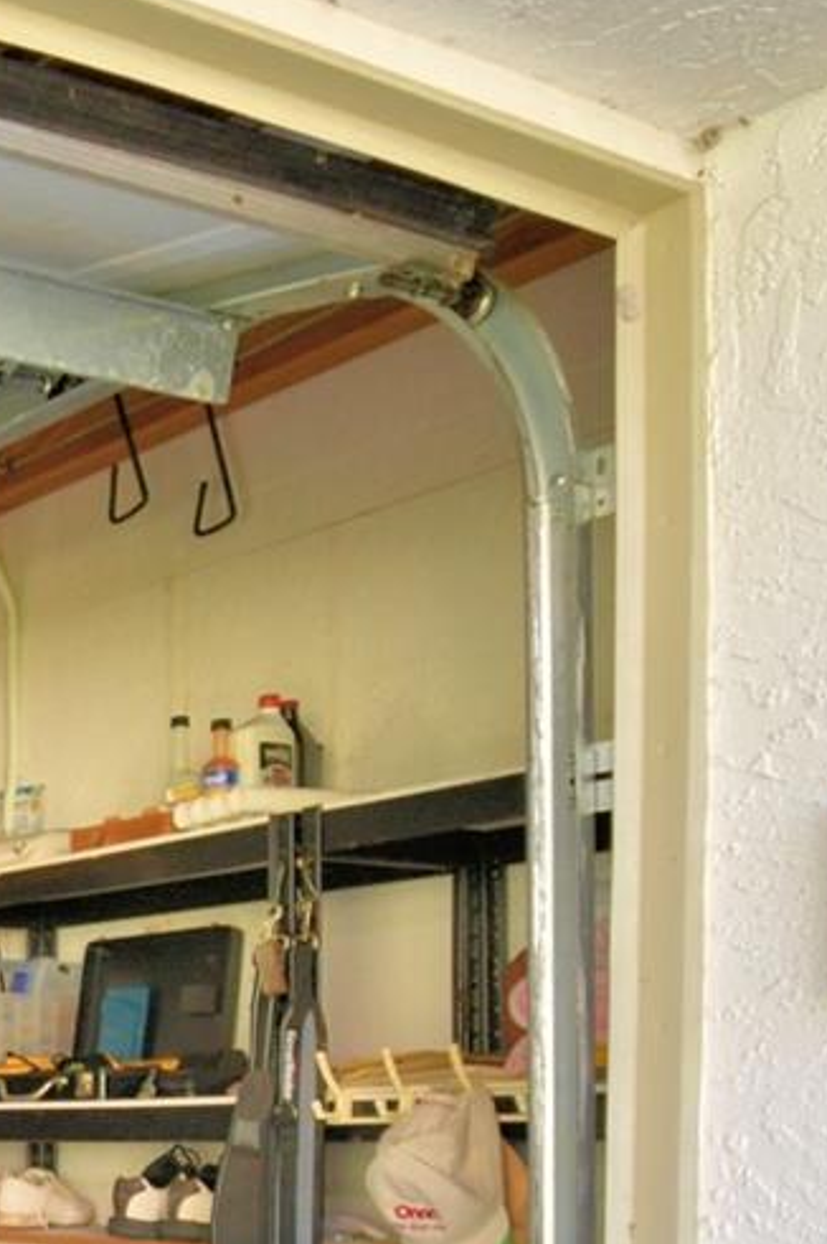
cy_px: 1158
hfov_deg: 21.0
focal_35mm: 49
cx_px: -561
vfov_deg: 37.3
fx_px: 1691
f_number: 4.5
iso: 220
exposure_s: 1/125
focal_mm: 10
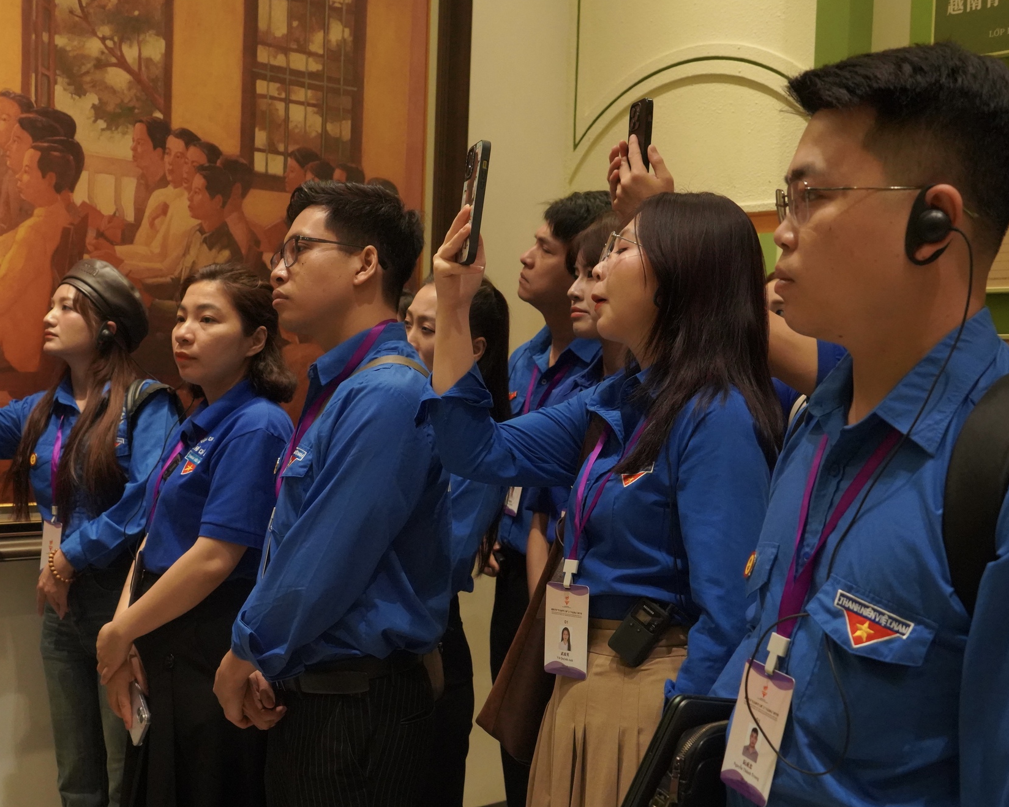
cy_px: 400
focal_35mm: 41
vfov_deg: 36.5
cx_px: 503
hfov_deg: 44.8
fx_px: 1225
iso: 10000
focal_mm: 36
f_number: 7.1
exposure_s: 1/125
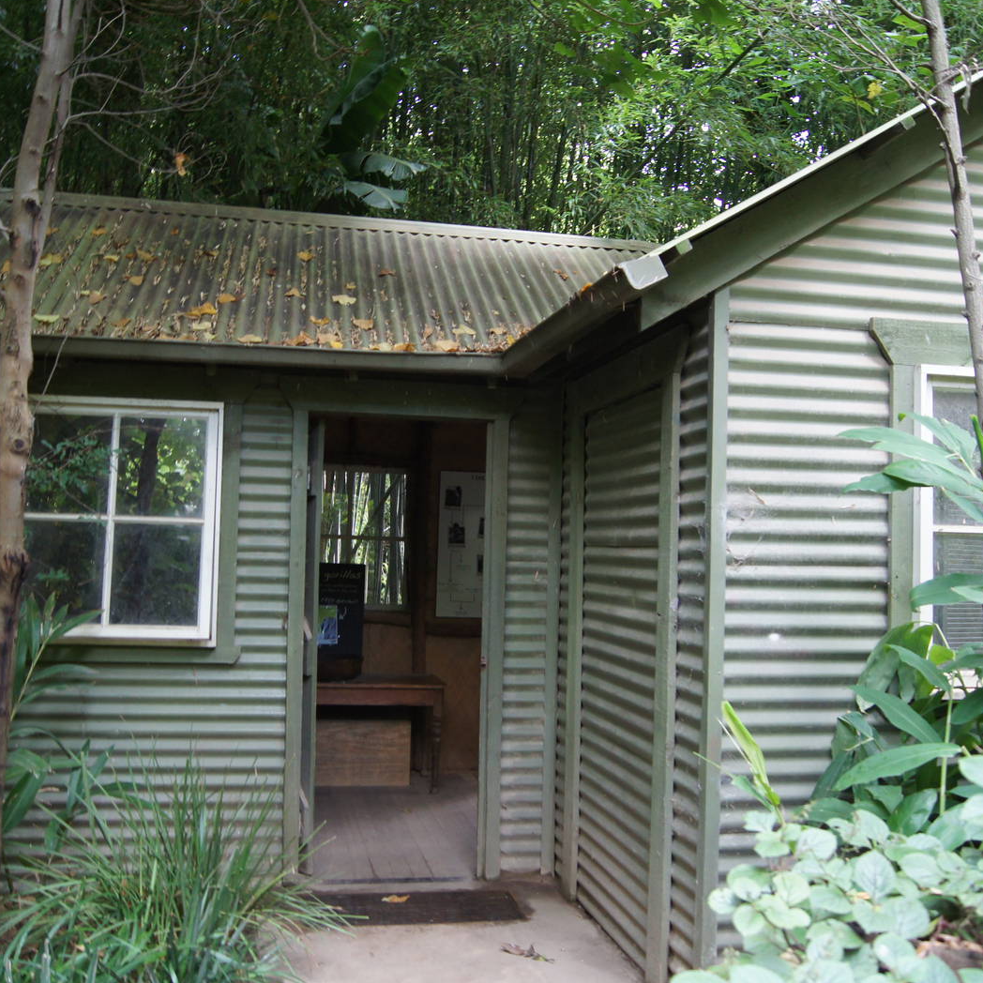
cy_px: 485
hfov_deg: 47.2
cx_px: 486
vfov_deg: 47.2
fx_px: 1124
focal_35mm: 35
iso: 500
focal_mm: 18
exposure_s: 1/30
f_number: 3.5
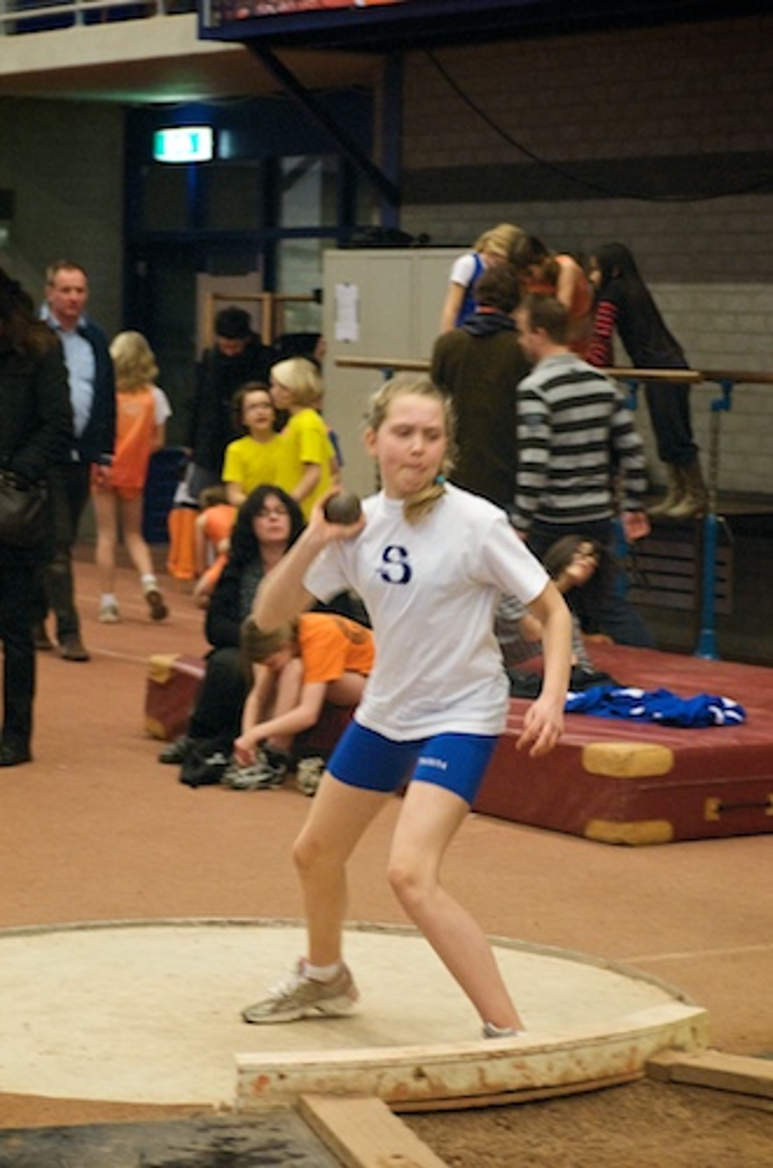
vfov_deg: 19.5
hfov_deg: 13.0
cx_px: 386
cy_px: 584
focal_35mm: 105
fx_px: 3398
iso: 3200
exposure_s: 1/125
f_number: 4.5
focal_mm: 70
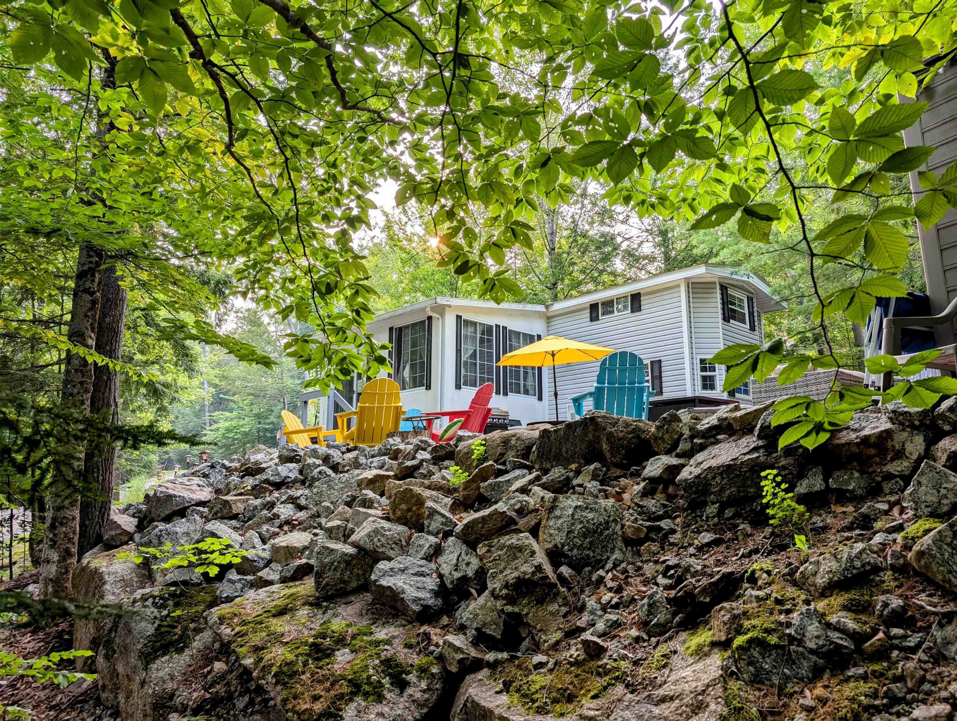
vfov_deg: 56.9
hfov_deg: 71.5
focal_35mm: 24
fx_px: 664
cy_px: 360
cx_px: 478
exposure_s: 1/205
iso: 30
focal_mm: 6.9
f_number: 1.68
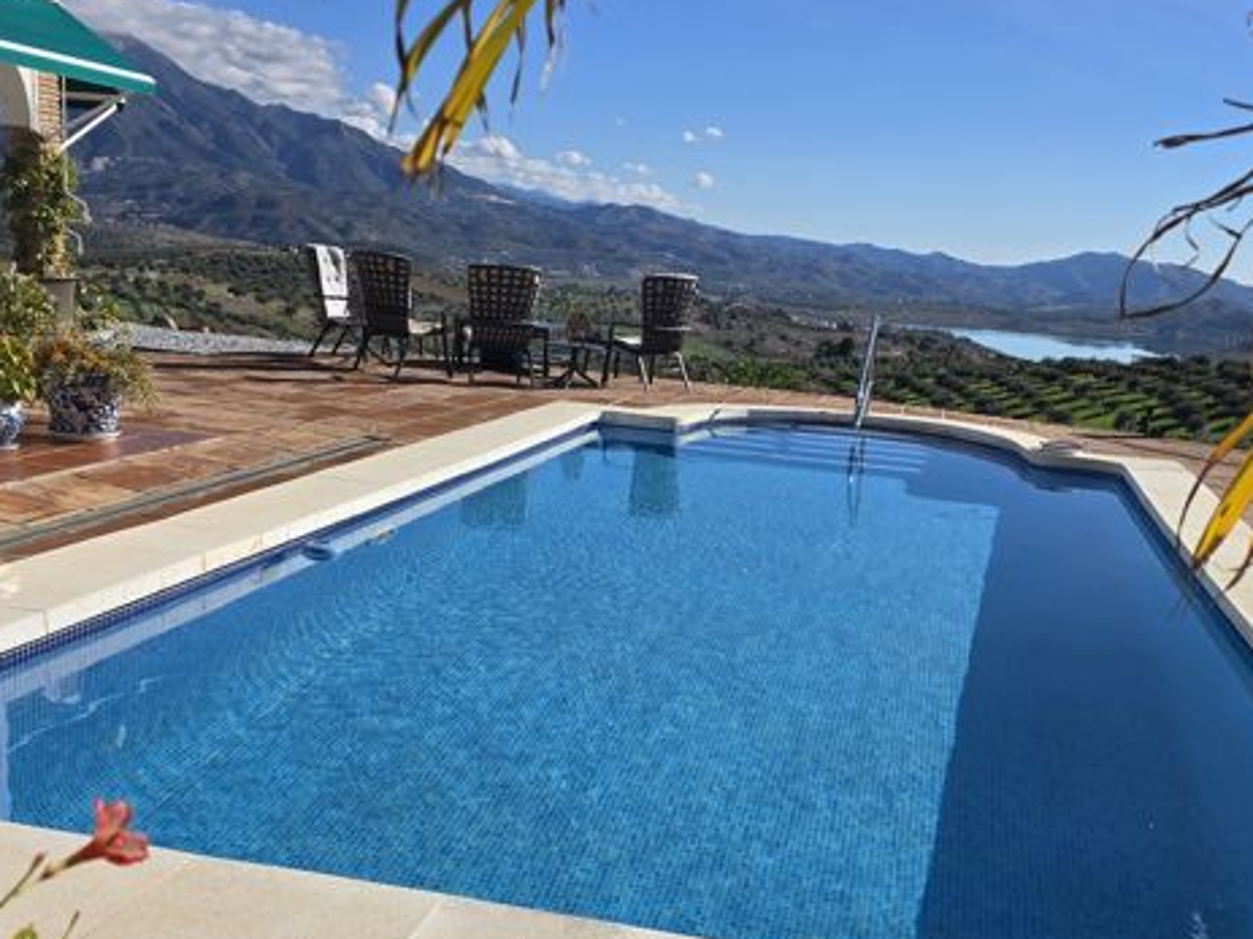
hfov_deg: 52.6
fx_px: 1267
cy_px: 568
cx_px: 683
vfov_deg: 40.5
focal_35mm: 35
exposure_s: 1/1700
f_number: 1.7
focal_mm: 6.3
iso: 12
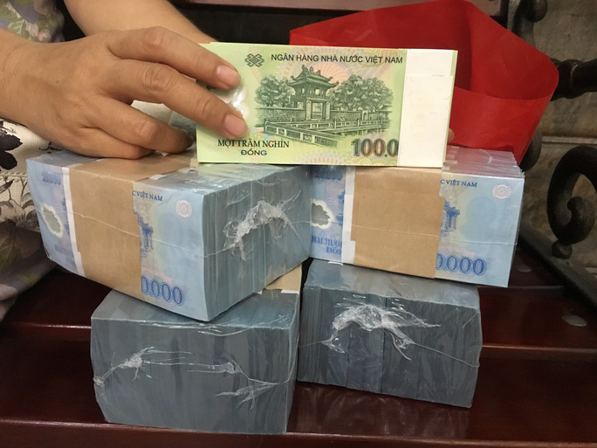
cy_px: 224
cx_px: 298
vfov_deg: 48.2
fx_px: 500
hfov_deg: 61.7
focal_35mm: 29
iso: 250
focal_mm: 4.15
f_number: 2.2
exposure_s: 1/17
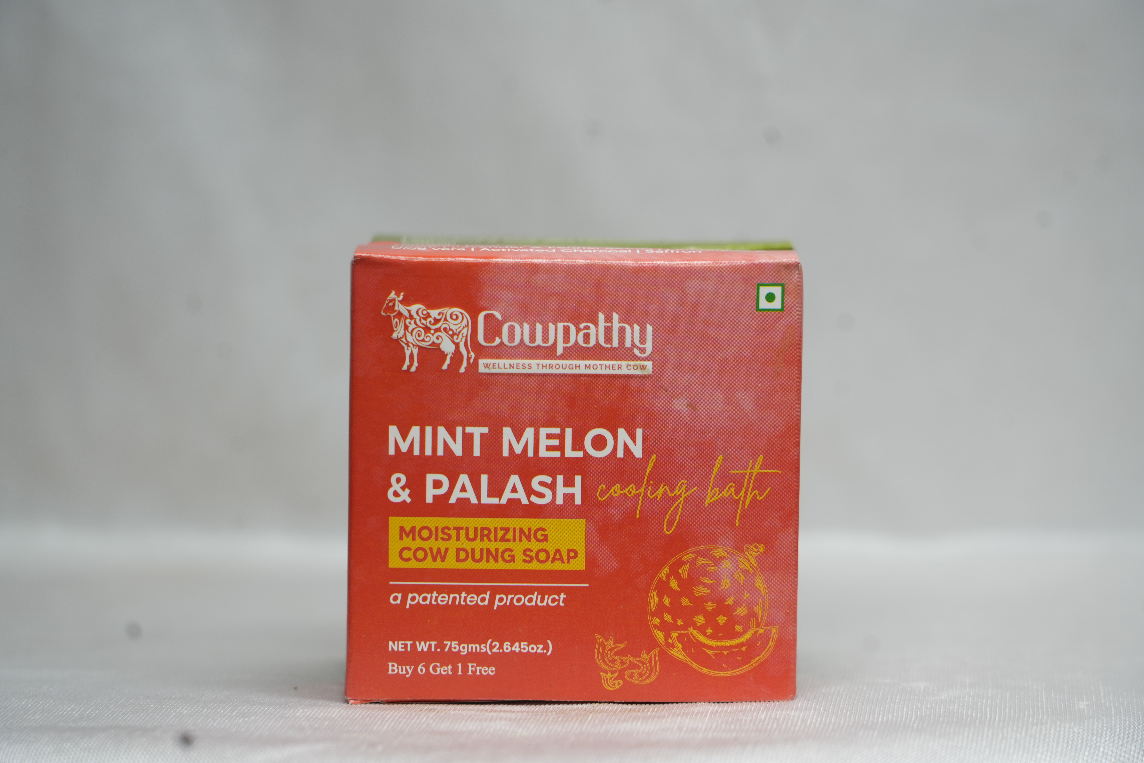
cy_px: 382
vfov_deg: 13.0
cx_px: 572
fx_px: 3336
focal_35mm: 105
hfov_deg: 19.5
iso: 250
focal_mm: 105
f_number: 5.6
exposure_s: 1/60
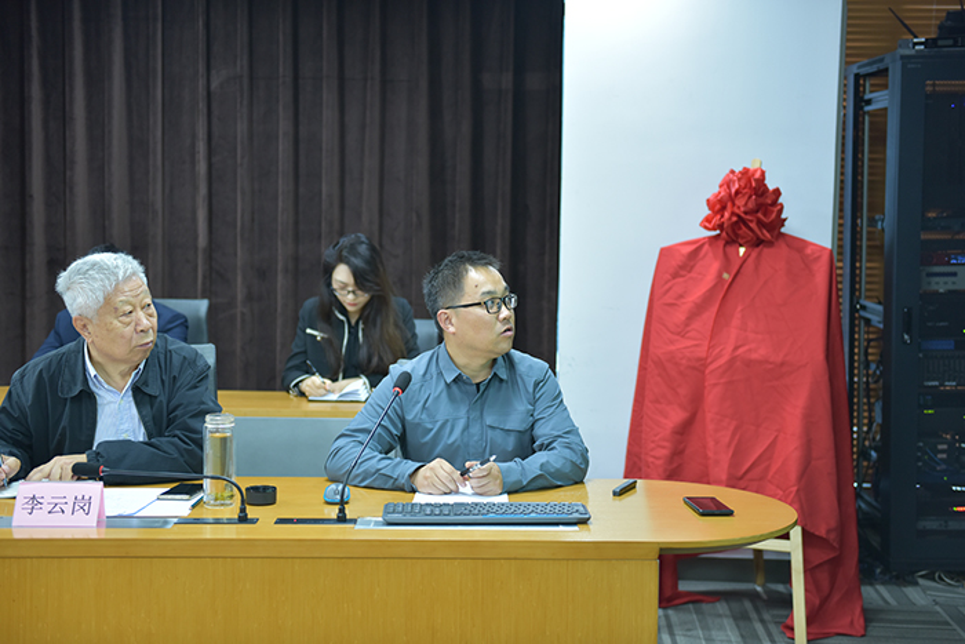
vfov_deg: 24.6
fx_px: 1475
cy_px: 322
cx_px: 482
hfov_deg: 36.2
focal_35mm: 55
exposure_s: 1/60
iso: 800
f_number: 2.8
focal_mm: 55
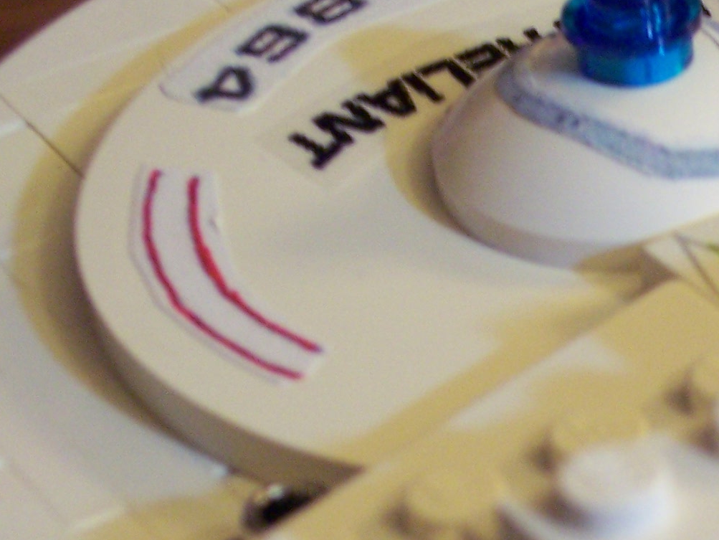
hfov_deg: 10.5
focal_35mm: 185
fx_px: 3844
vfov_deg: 8.0
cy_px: 567
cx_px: 853
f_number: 4
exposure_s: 1/10
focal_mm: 13.3
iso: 200
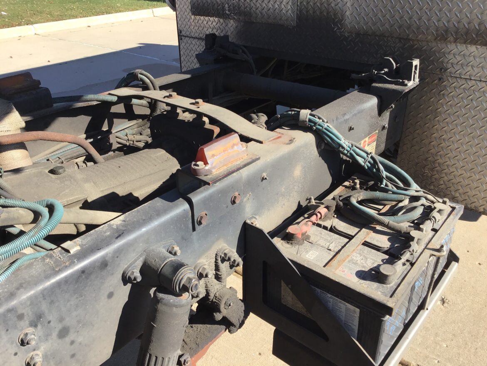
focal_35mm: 31
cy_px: 183
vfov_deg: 45.5
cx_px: 244
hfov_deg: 58.3
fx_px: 436
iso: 25
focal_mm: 3.3
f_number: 2.4
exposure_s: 1/491
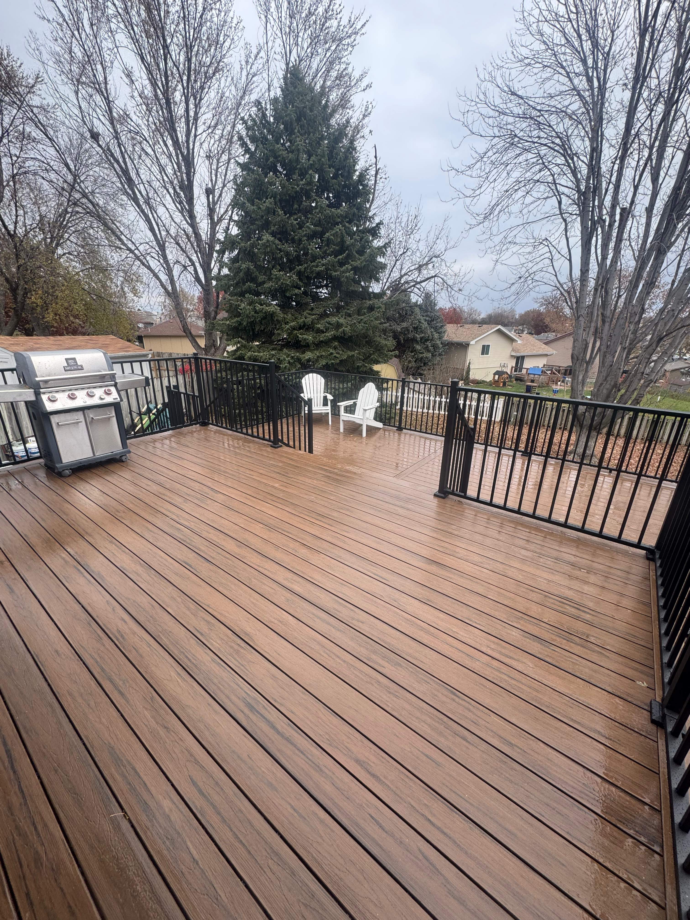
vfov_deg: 102.1
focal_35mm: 14
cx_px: 345
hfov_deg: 85.7
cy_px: 460
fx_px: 372
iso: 40
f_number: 2.2
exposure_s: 1/388
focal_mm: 2.22
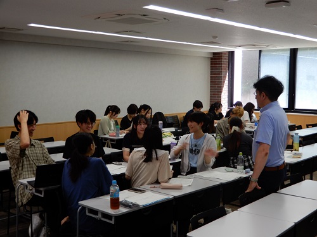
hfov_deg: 42.1
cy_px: 118
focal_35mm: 45
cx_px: 158
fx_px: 412
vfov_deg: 32.2
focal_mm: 8
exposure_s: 1/30
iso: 100
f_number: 4
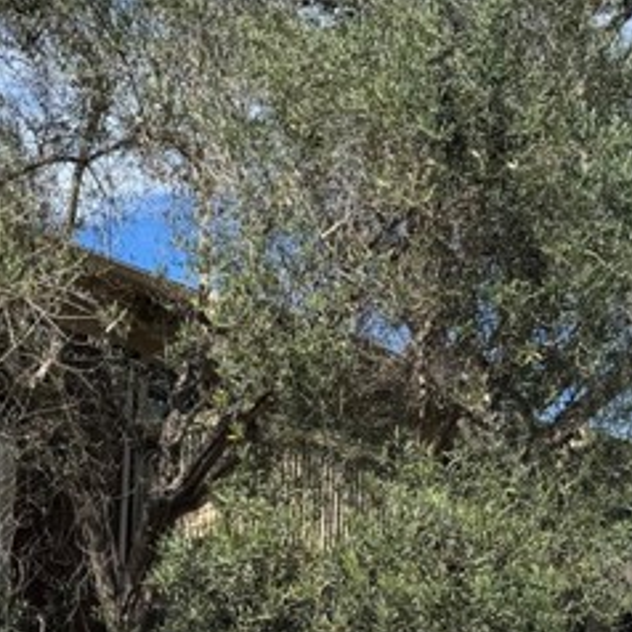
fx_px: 1177
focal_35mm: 57
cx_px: 292
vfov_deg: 28.7
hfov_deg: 30.0
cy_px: 582
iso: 80
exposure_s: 1/2604
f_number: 1.78
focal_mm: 6.76
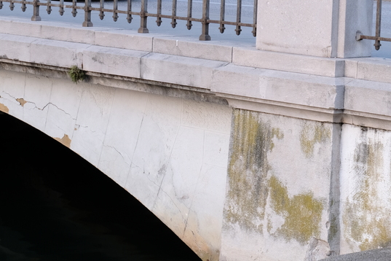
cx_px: 41
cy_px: 126
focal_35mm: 141
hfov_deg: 14.4
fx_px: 1531
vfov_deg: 9.7
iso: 400
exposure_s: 1/15
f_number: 10
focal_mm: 49
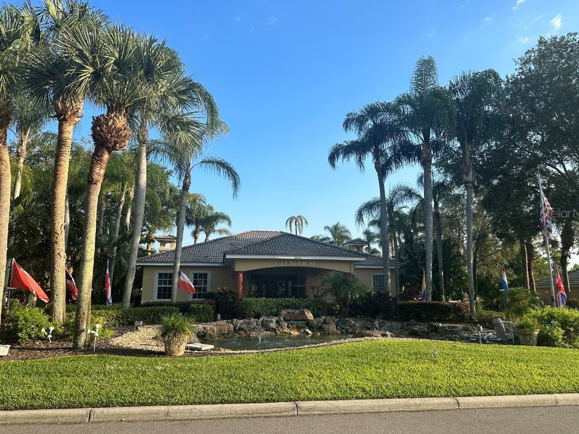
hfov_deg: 69.4
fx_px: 418
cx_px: 295
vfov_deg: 54.9
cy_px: 213
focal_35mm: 25
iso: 80
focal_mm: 6.86
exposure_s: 1/2110
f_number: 1.78
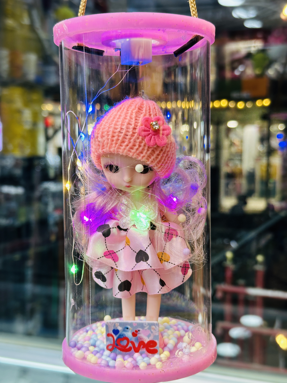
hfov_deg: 30.3
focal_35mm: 48
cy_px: 192
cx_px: 144
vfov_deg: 39.7
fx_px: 531
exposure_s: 1/100
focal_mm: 6.86
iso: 50
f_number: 1.78
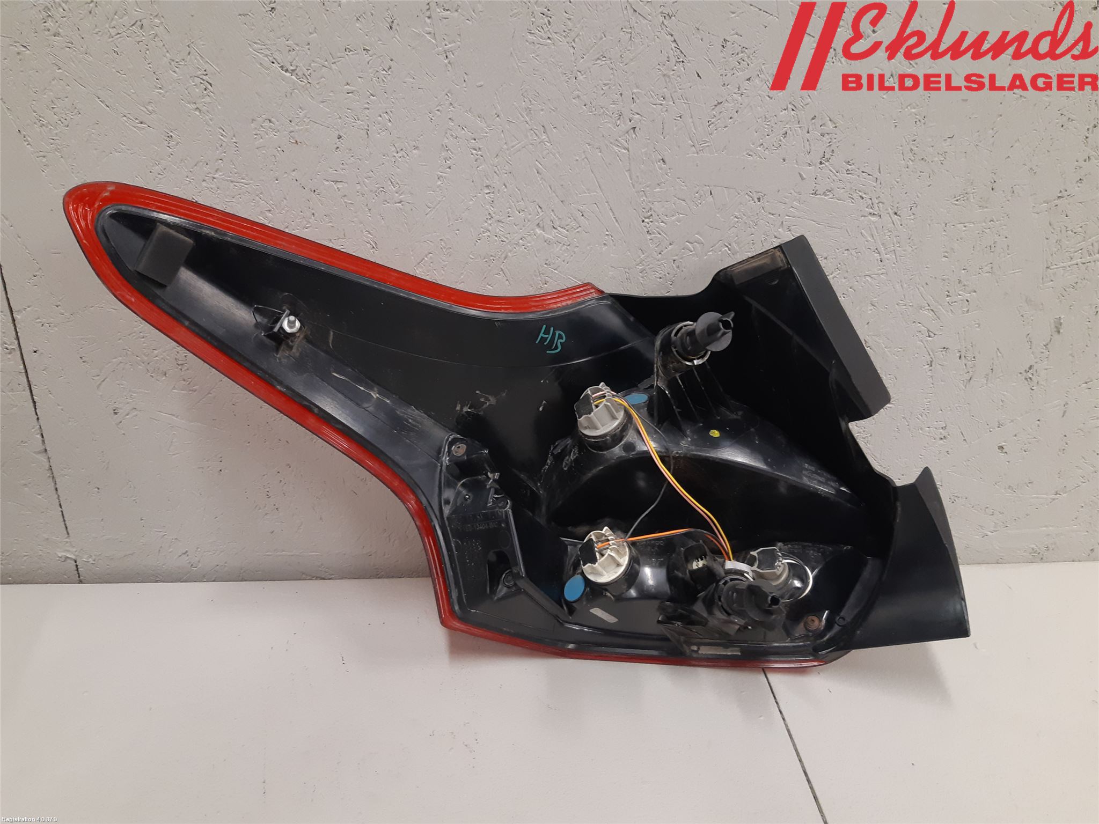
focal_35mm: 26
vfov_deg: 53.1
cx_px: 550
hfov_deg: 67.3
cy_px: 412
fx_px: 825
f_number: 1.7
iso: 160
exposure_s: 1/50
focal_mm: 3.93
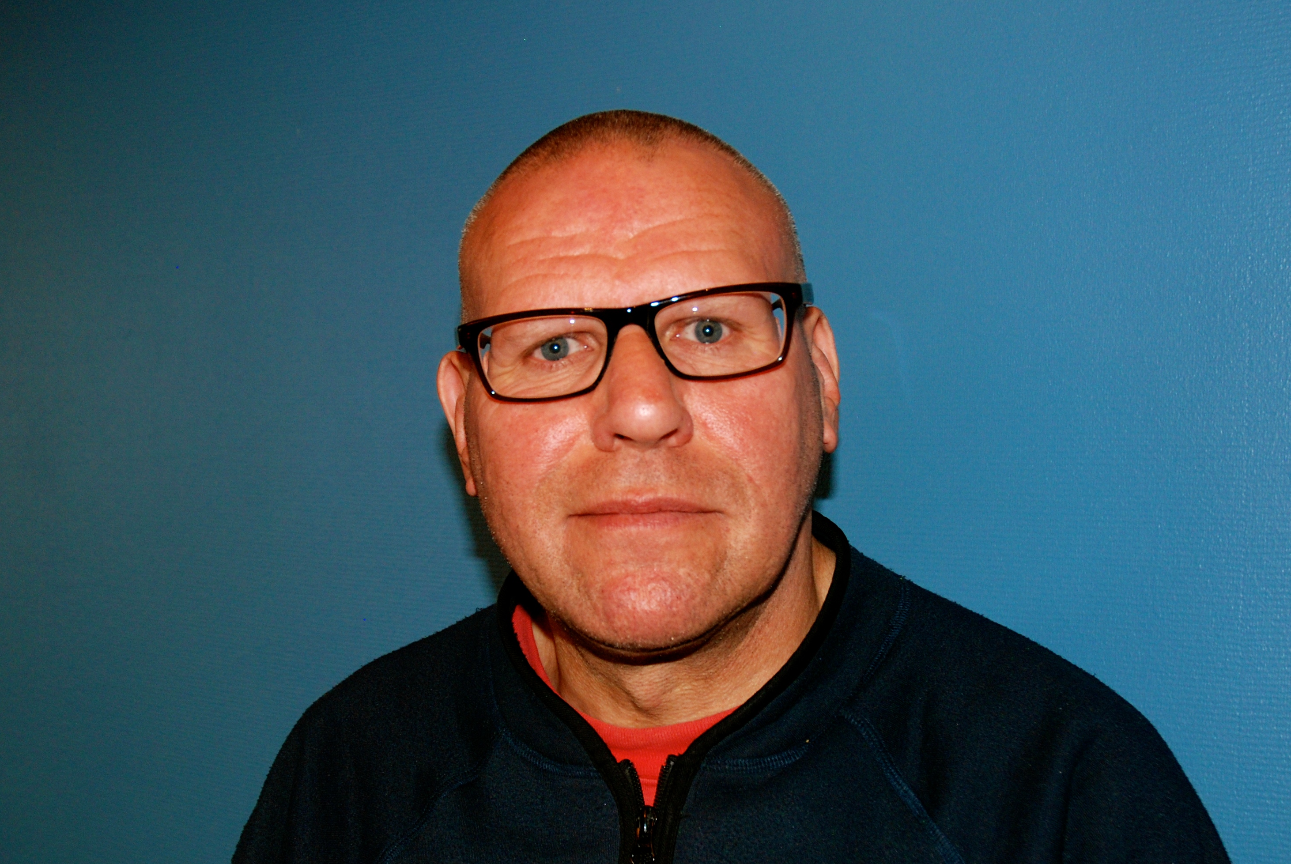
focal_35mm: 50
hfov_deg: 39.8
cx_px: 619
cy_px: 470
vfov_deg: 27.2
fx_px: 1783
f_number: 4
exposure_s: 1/60
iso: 400
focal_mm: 25
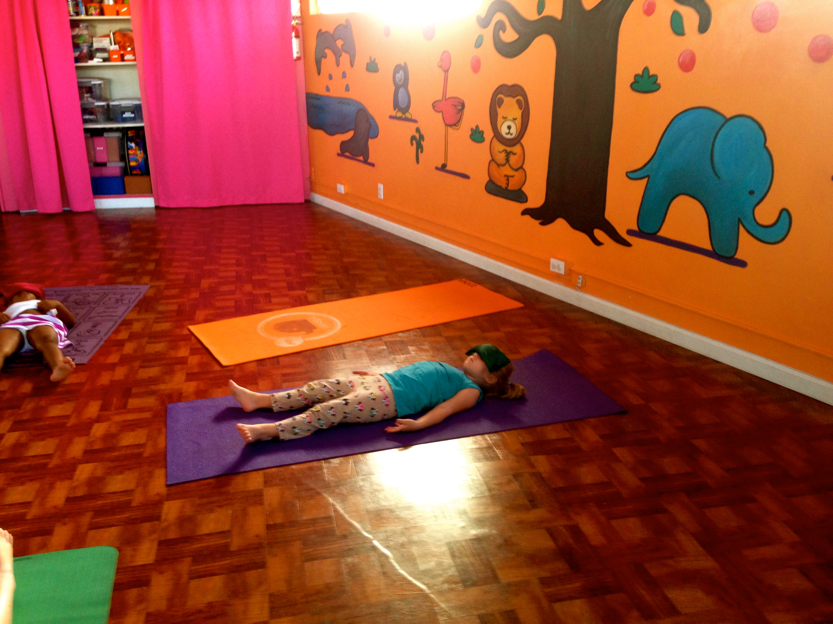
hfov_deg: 55.4
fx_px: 794
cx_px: 416
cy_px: 312
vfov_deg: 42.9
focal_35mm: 33
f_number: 2.4
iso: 125
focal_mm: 4.13
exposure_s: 1/20
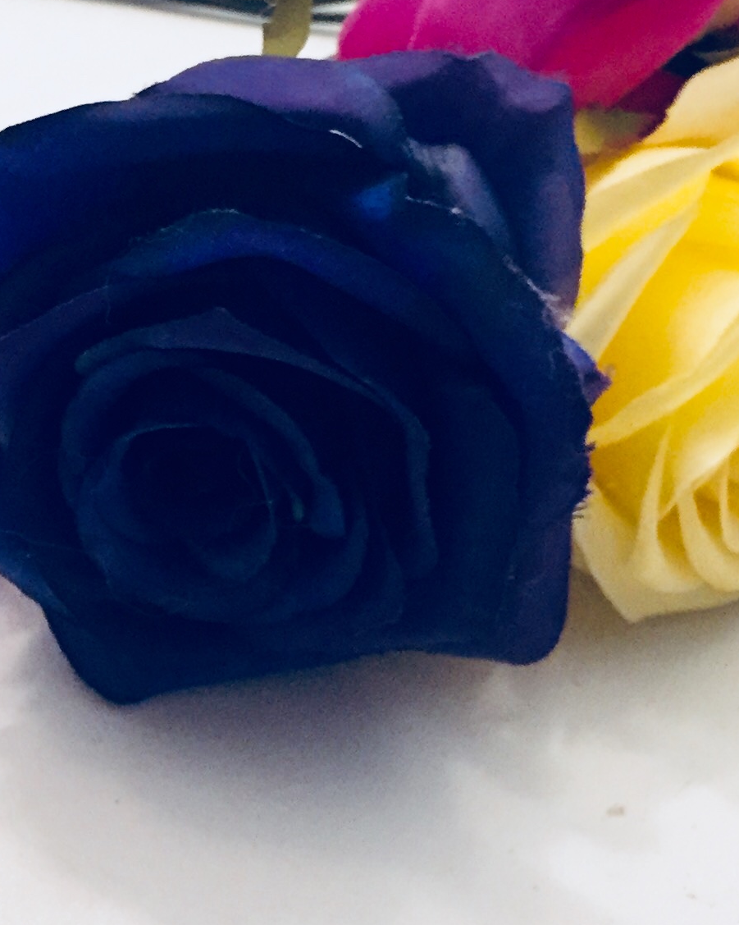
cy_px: 454
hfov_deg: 18.5
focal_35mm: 82
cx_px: 146
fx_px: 2243
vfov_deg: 23.3
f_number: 2.2
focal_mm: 4.15
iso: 250
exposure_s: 1/24
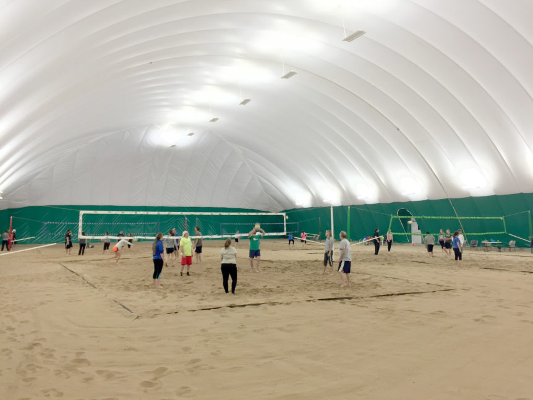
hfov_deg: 61.6
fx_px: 447
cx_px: 266
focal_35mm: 29
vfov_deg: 48.2
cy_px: 200
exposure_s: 1/30
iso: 50
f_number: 2.2
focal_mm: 4.15
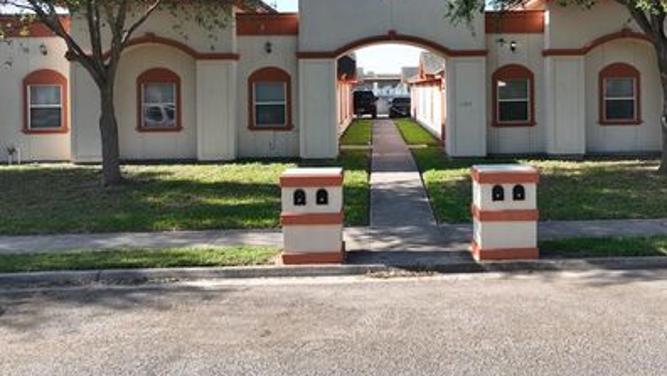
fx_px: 584
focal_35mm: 33
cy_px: 92
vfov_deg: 34.9
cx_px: 394
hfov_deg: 59.1
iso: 110
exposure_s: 1/800
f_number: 2.8
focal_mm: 12.29
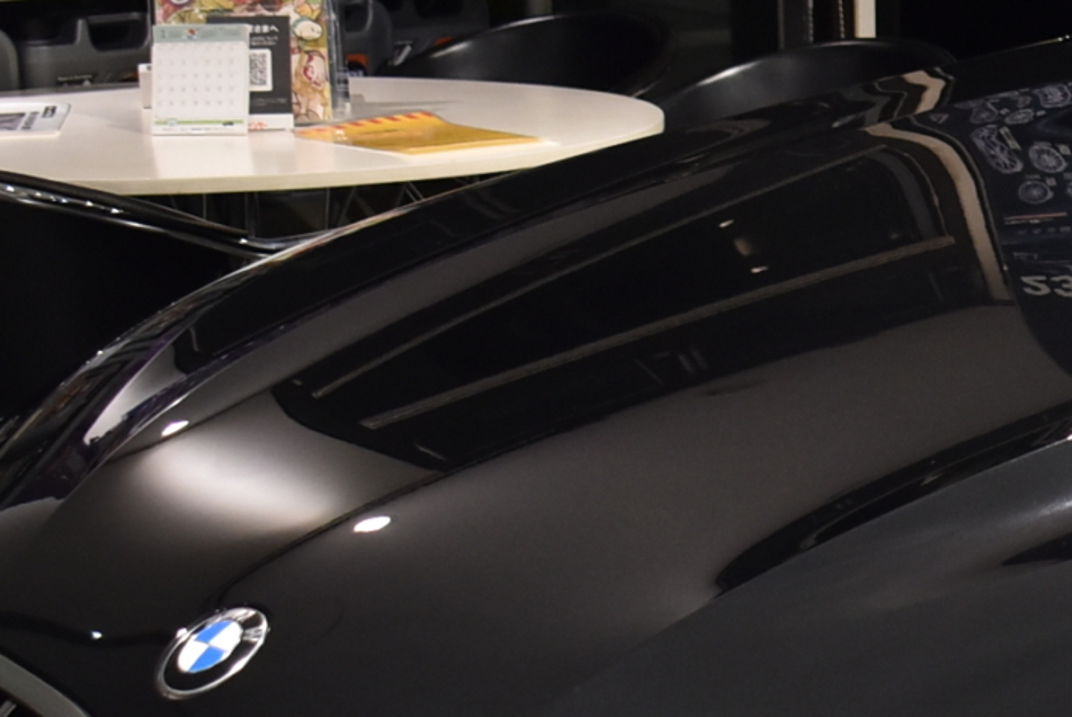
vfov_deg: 10.5
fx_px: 3874
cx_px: 1585
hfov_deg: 14.7
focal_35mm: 130
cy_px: 669
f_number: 4
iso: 560
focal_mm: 24
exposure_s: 1/40
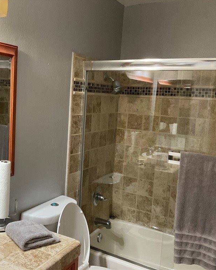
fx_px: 304
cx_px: 72
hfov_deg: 38.7
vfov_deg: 47.9
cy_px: 134
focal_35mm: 38
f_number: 1.8
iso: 160
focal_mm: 3
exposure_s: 1/60
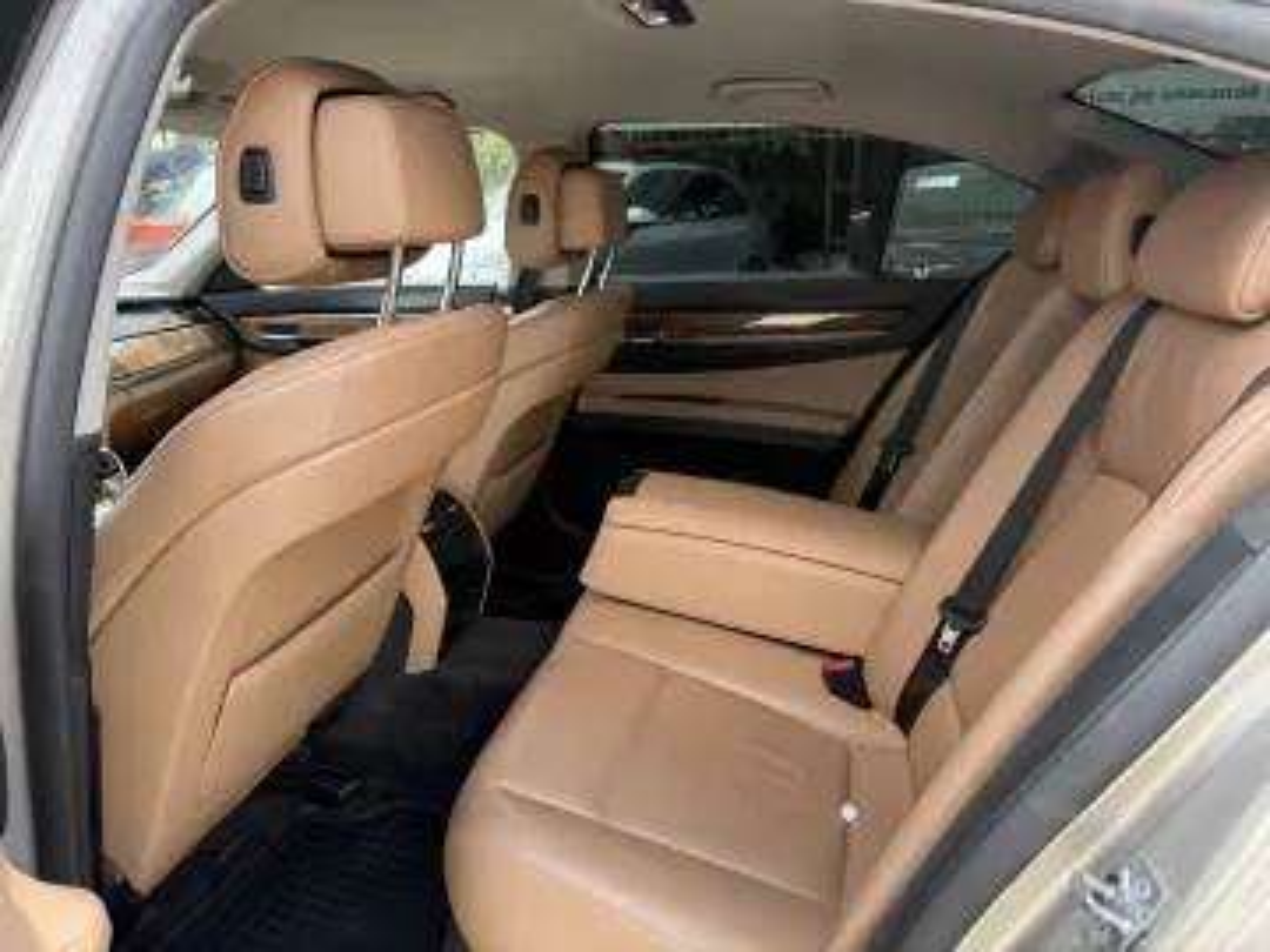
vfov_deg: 56.8
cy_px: 476
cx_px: 635
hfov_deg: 71.6
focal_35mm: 24
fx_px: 881
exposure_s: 1/314
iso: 100
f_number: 1.78
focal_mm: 6.76
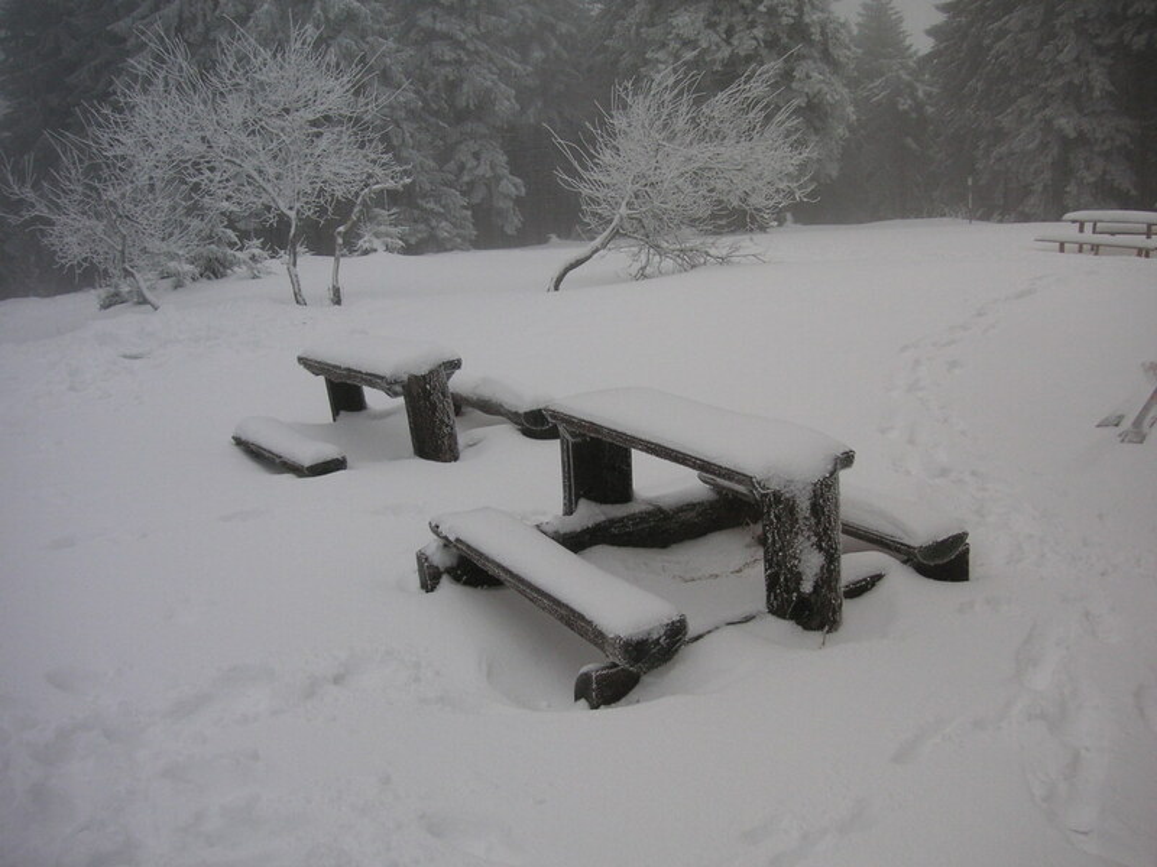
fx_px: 1237
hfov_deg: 50.1
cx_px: 578
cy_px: 434
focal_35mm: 37
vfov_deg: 38.7
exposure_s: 1/350
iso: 50
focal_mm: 6.1
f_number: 2.8
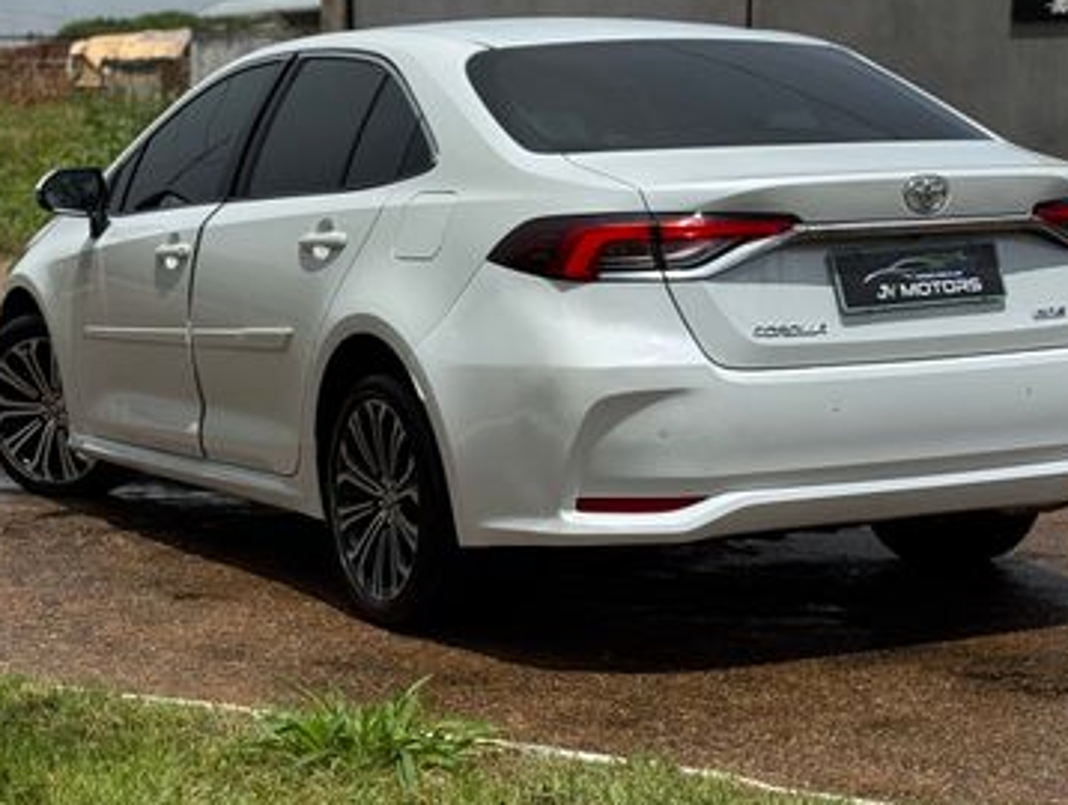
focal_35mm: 63
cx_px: 522
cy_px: 486
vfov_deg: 23.3
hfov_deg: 30.7
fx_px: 1948
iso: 80
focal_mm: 6.76
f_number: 1.78
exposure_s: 1/12500
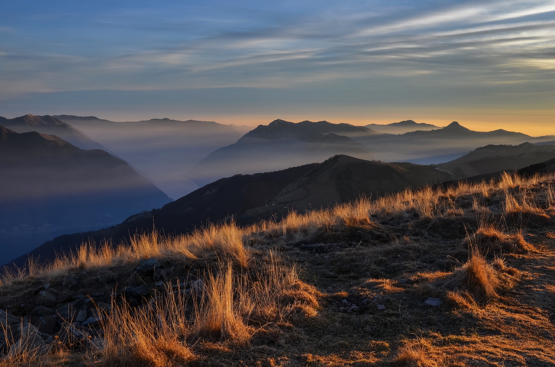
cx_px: 278
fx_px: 600
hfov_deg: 49.6
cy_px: 184
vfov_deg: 34.1
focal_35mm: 39
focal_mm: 26
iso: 100
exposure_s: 1/30
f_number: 14
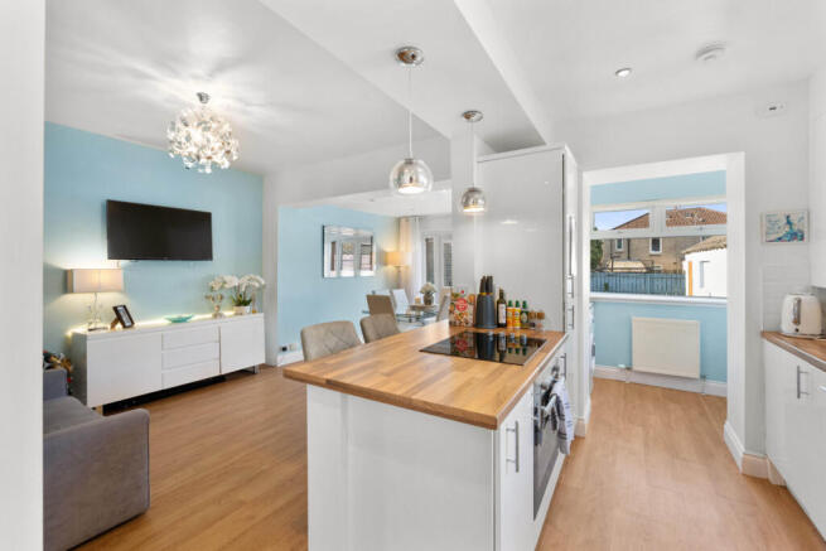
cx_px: 413
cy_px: 276
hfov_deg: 104.2
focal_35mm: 14
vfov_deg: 81.2
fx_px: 321
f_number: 8
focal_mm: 14
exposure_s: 1/10
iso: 640
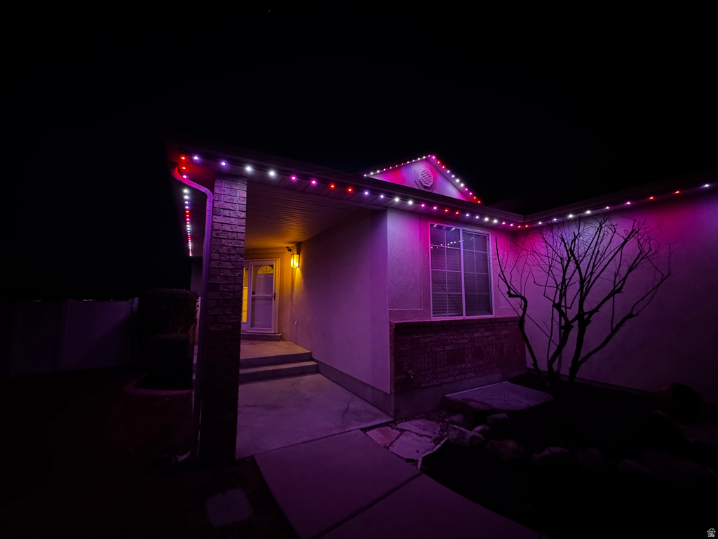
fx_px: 290
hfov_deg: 102.1
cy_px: 270
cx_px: 359
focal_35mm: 14
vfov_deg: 85.7
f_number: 2.2
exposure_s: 1/30
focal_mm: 2.22
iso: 1250
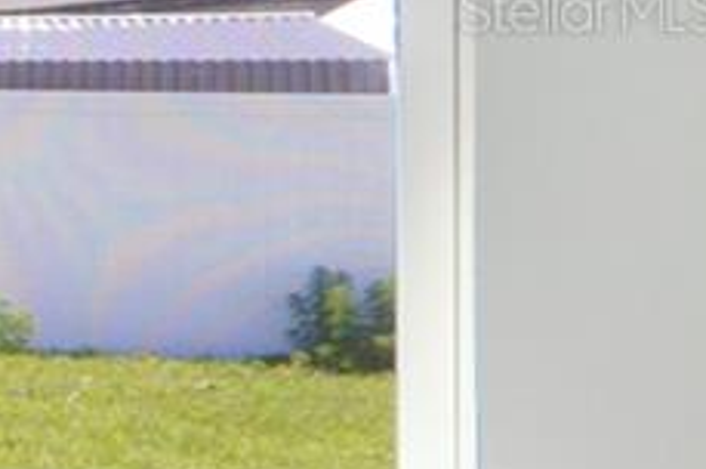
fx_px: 2467
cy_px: 9
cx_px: -1733
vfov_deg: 10.8
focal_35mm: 126
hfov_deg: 9.6
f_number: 2.8
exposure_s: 1/60
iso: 100
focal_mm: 12
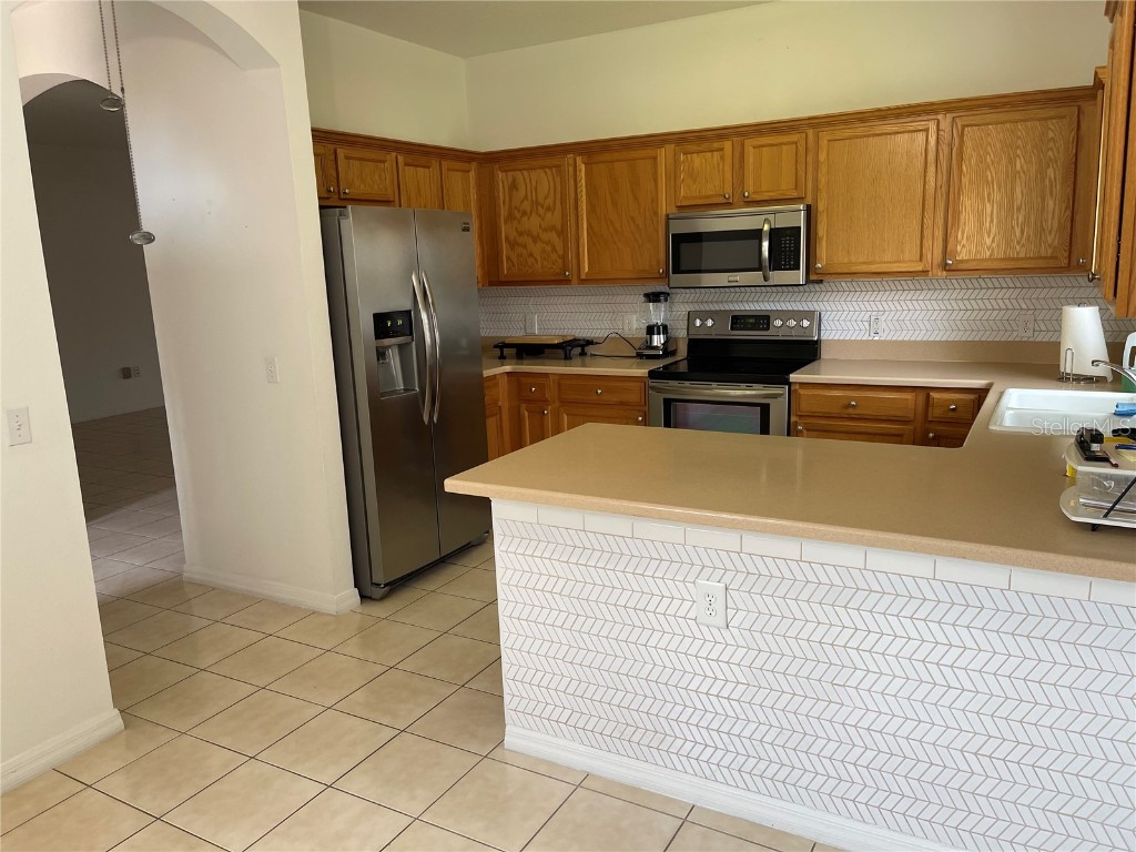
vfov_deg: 54.9
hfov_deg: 69.4
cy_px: 426
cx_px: 568
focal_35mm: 25
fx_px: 820
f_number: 1.6
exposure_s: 1/120
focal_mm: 5.1
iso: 100
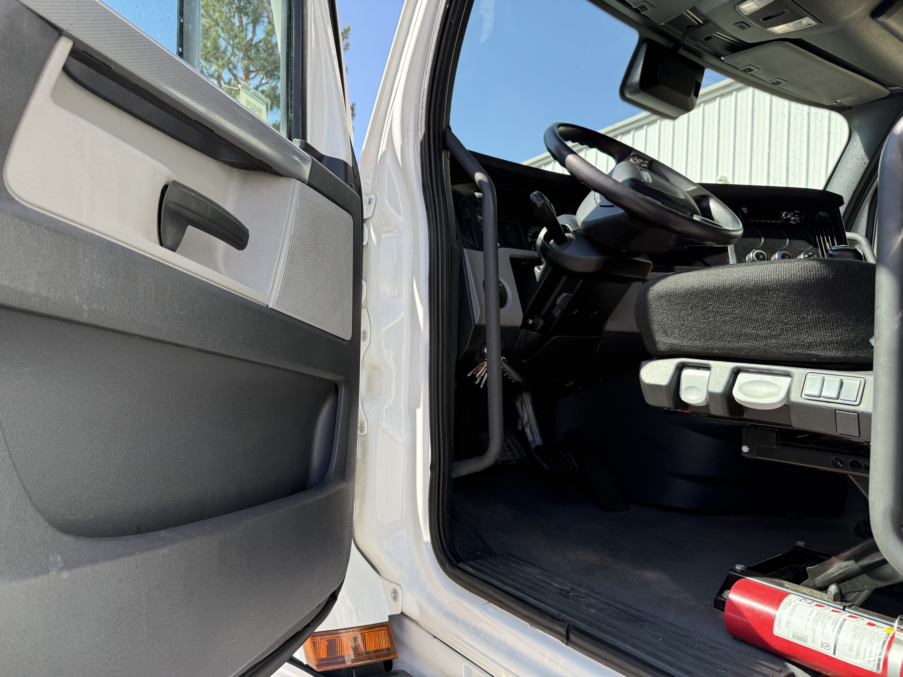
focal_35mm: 24
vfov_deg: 56.8
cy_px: 338
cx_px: 452
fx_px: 626
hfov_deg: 71.6
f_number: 1.78
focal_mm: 6.76
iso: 100
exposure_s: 1/1091
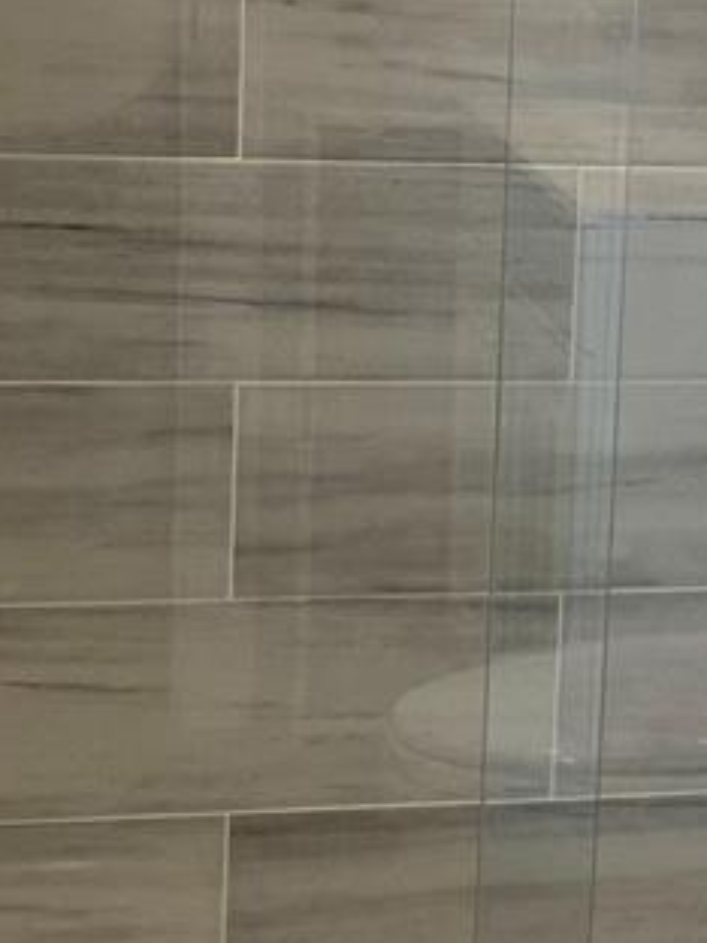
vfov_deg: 15.4
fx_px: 3486
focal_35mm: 128
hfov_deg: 11.3
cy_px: 378
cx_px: 891
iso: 50
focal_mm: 4.25
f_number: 1.8
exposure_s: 1/120
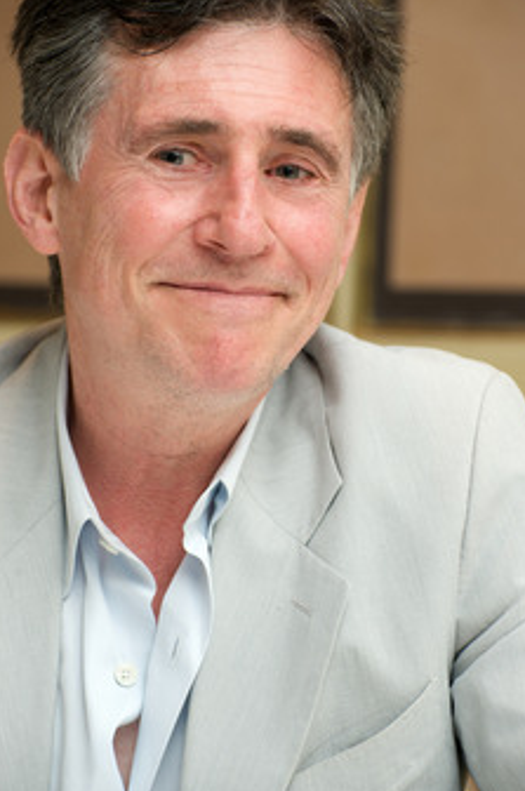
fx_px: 3028
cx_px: 284
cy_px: 370
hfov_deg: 9.9
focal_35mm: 138
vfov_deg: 14.9
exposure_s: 1/60
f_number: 7.1
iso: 400
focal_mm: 116
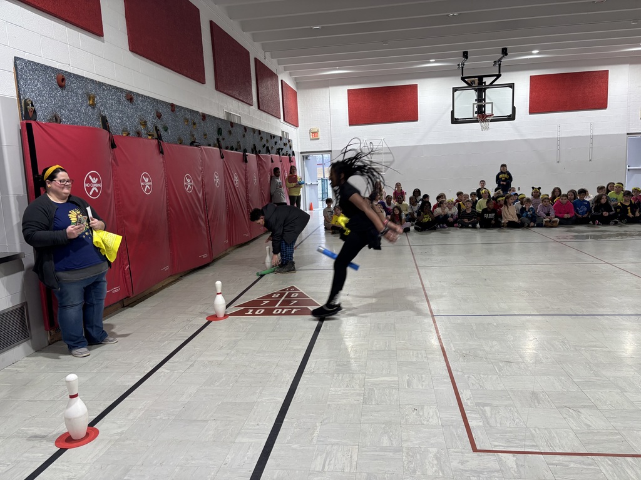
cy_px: 240
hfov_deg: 67.3
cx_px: 320
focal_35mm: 26
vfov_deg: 53.1
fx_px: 481
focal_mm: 5.96
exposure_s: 1/120
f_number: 1.6
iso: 125
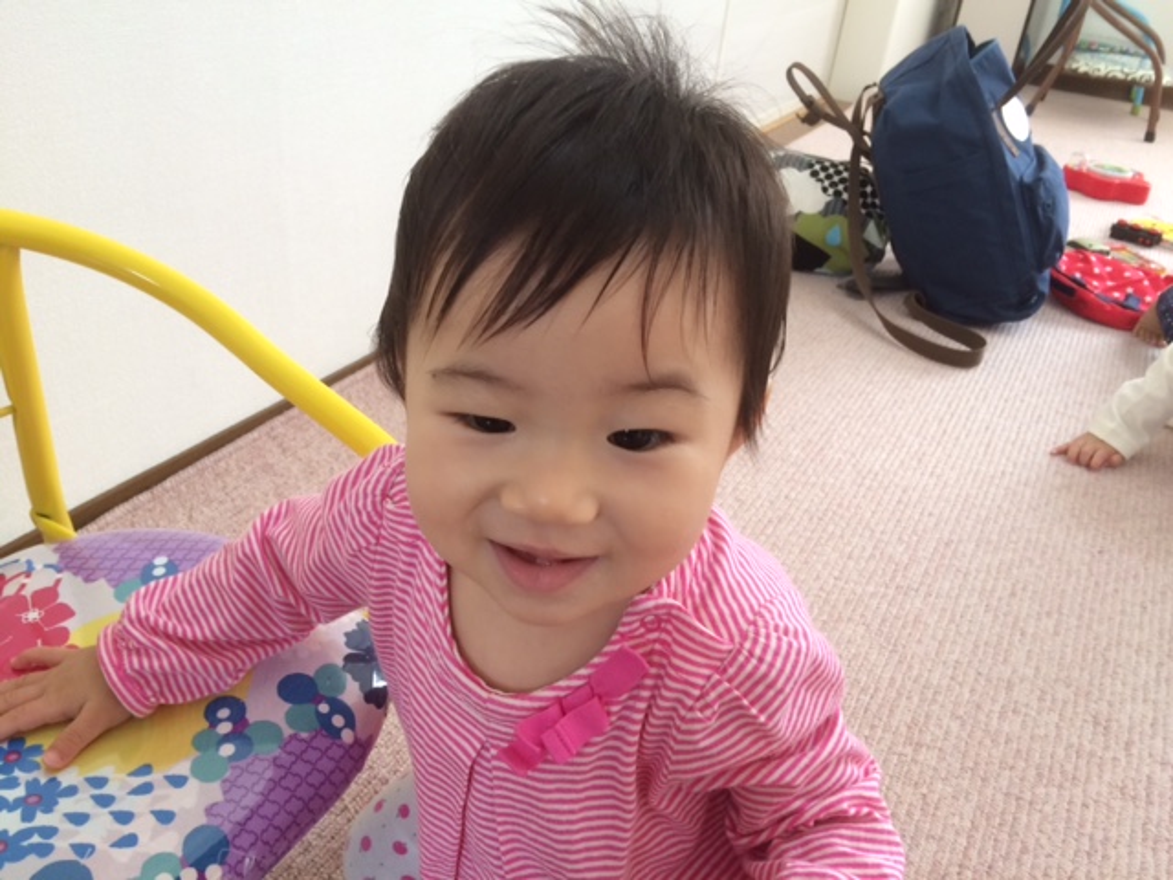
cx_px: 586
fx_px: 983
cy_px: 440
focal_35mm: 29
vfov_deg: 48.2
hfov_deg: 61.7
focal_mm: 4.15
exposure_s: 1/30
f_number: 2.2
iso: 32
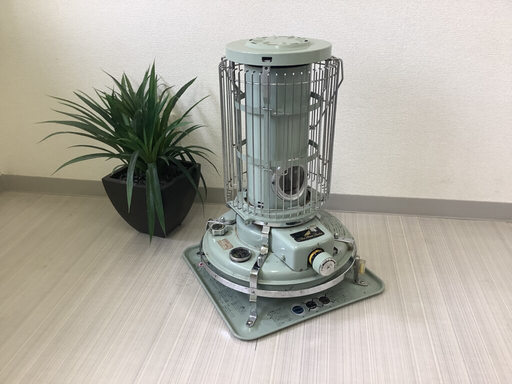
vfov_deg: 45.4
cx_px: 256
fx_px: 459
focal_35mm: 31
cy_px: 192
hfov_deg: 58.4
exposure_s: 1/50
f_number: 2.4
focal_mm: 3.3
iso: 50
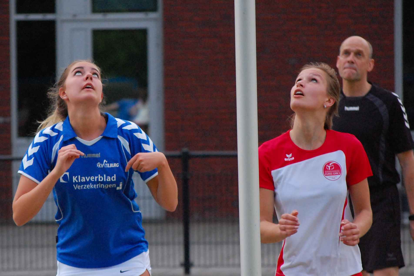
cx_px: 207
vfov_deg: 6.8
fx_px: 2327
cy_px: 138
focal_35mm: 202
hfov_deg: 10.2
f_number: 5
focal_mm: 135
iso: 1600
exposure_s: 1/800
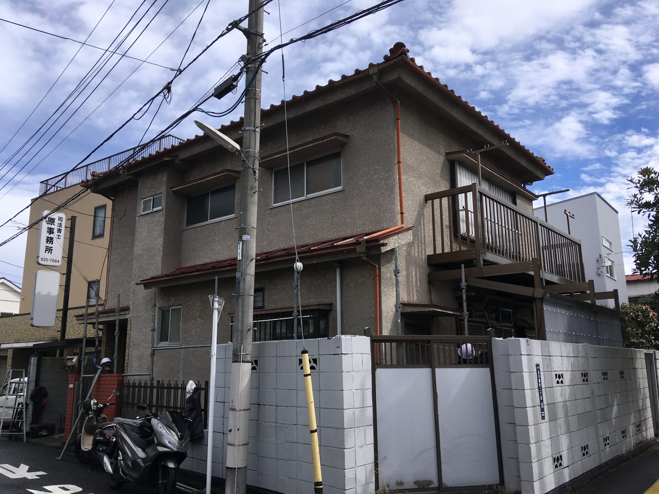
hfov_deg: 61.7
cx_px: 330
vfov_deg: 48.2
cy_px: 247
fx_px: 552
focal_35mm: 29
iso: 25
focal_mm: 4.15
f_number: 2.2
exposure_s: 1/1637
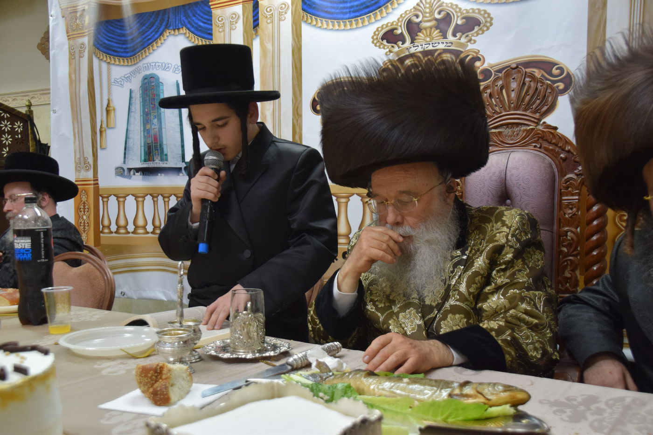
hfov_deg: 55.1
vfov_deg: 38.4
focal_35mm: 34
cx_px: 326
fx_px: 626
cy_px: 218
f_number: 3.8
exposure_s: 1/60
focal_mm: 23
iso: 900
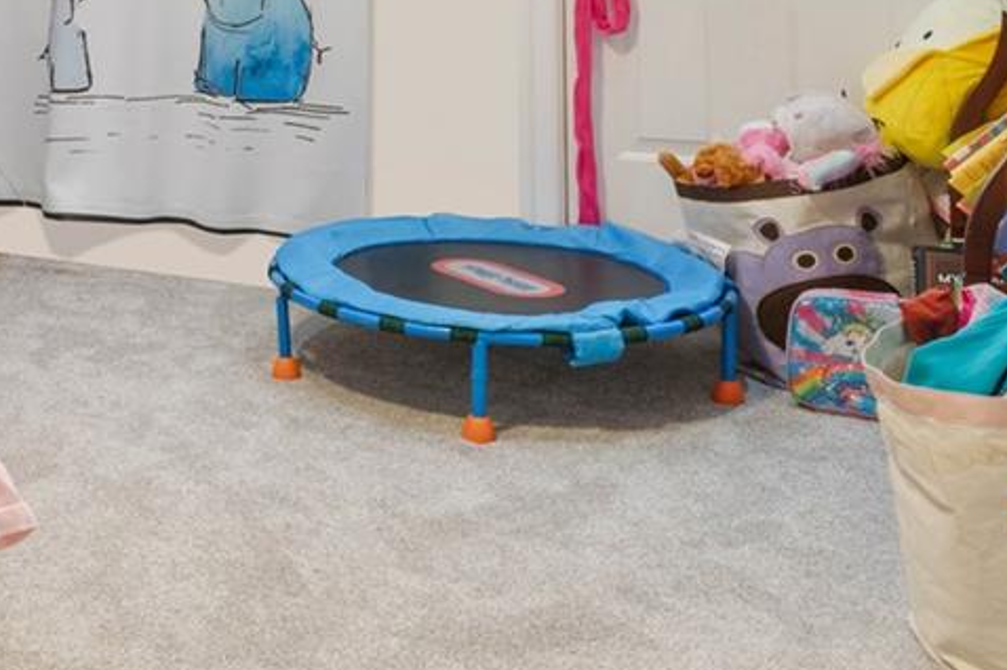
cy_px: -70
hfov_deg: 29.5
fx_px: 1677
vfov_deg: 21.4
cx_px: -145
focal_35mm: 60
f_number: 10
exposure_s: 1.6
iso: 200
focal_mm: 14
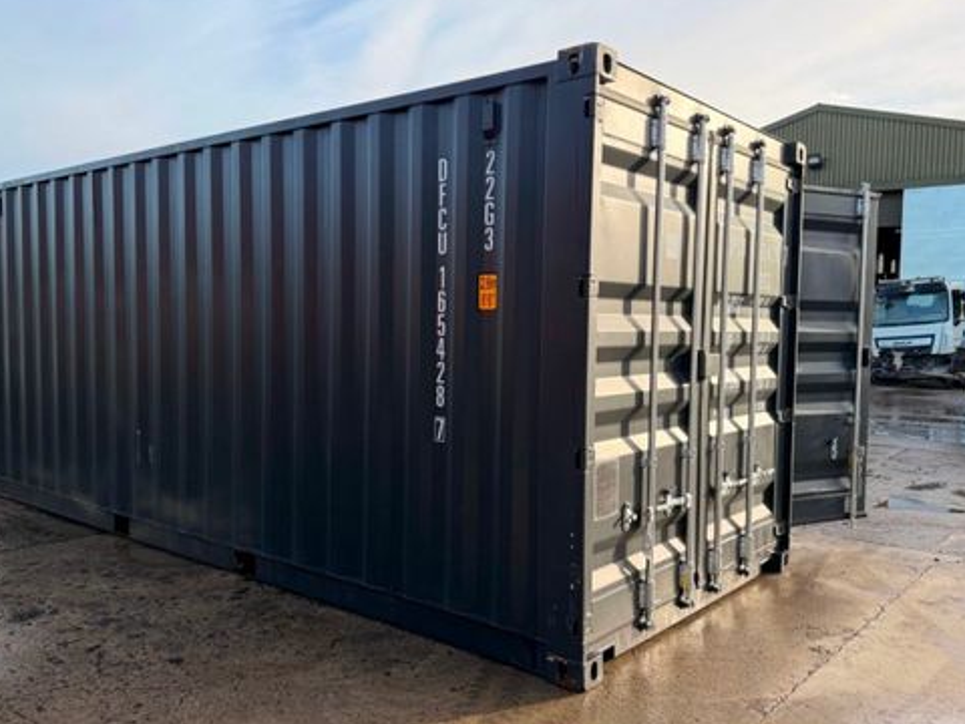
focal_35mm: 30
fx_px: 836
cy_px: 374
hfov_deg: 59.9
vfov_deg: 46.8
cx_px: 462
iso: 100
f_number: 1.78
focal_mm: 6.76
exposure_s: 1/1522
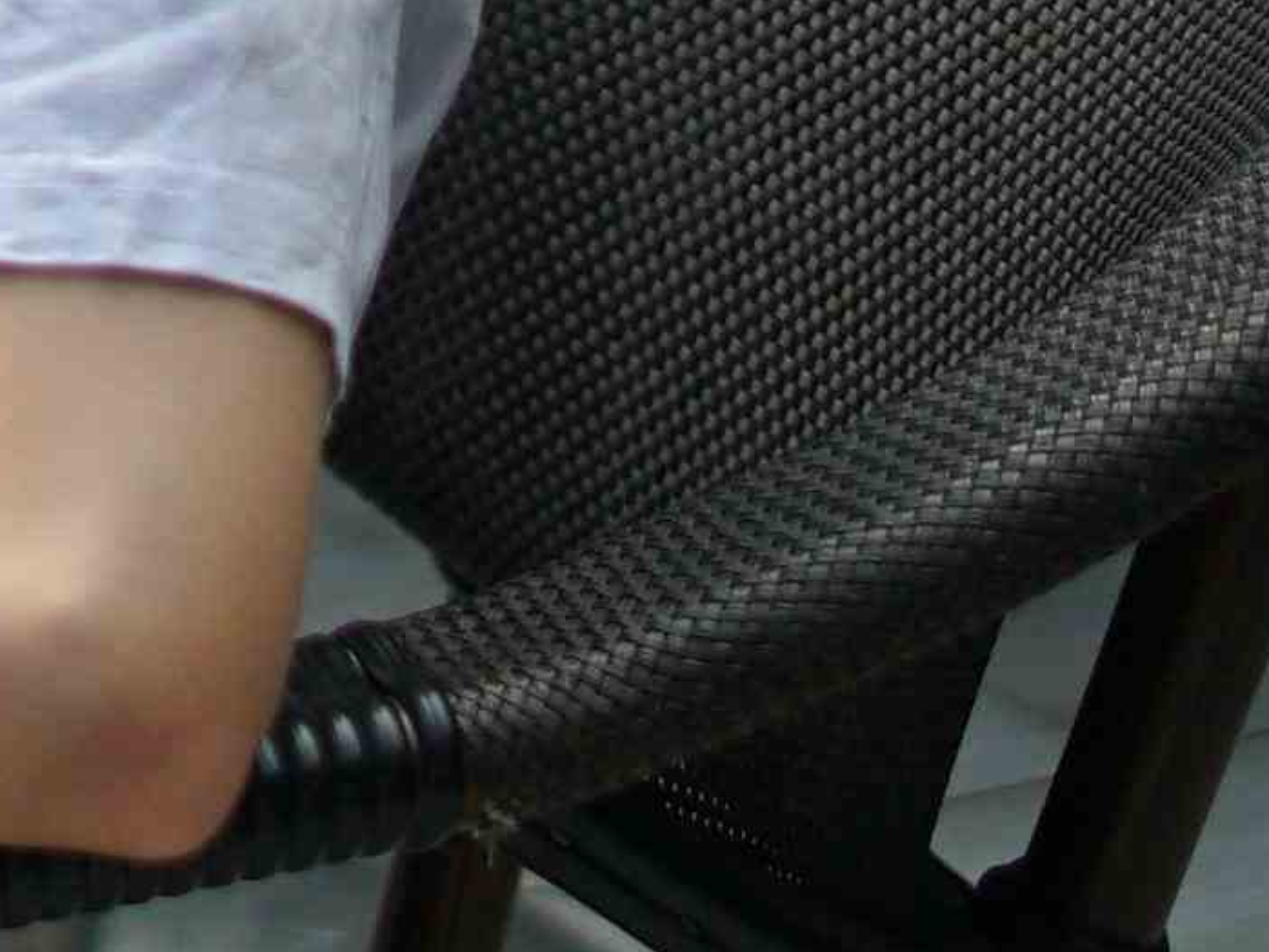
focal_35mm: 292
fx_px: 10708
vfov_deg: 5.0
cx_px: -2183
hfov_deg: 6.3
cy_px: 1960
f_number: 1.8
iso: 200
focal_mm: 50
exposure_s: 1/4000
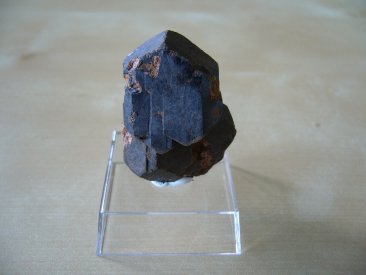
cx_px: 183
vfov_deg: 40.7
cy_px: 138
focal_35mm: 35
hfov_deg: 52.6
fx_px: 370
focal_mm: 5.8
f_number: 2.8
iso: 100
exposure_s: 1/15
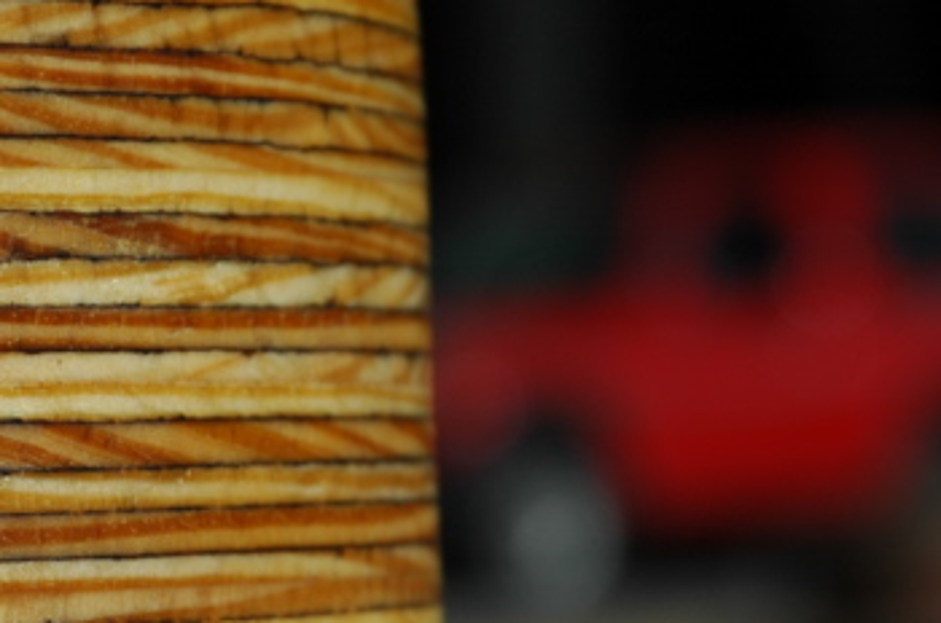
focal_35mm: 255
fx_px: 6653
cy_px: 294
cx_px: 231
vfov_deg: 5.4
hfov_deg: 8.1
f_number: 6.3
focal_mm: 85
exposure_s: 1/1600
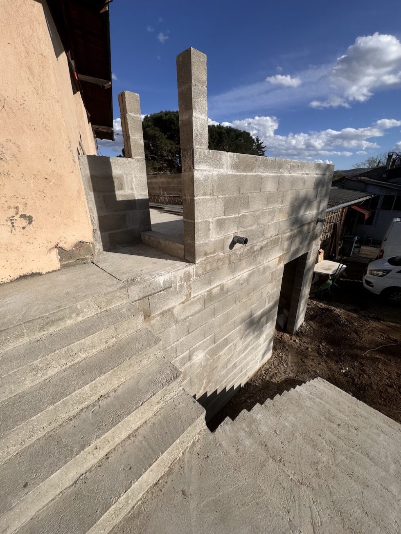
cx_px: 200
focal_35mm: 14
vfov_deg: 102.1
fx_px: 216
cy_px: 267
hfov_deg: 85.7
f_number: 2.2
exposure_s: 1/3390
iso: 50
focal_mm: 2.22
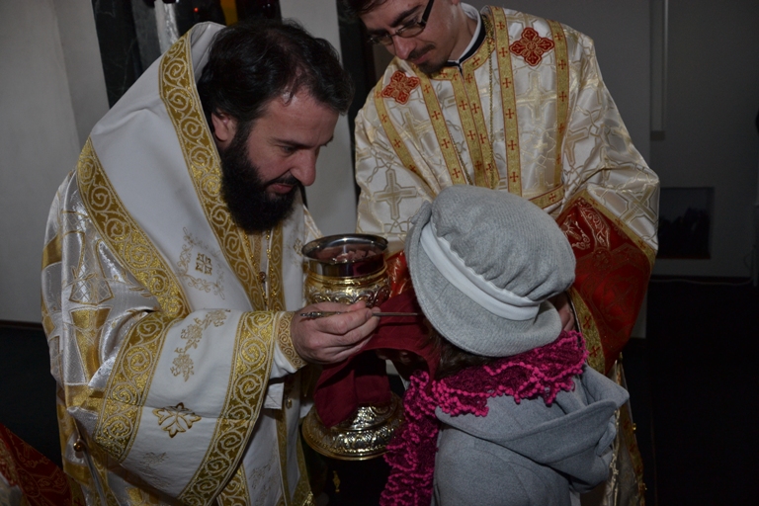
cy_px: 253
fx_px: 569
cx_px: 380
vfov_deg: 47.9
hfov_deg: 67.4
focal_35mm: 27
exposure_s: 1/60
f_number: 3.5
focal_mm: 18
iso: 280
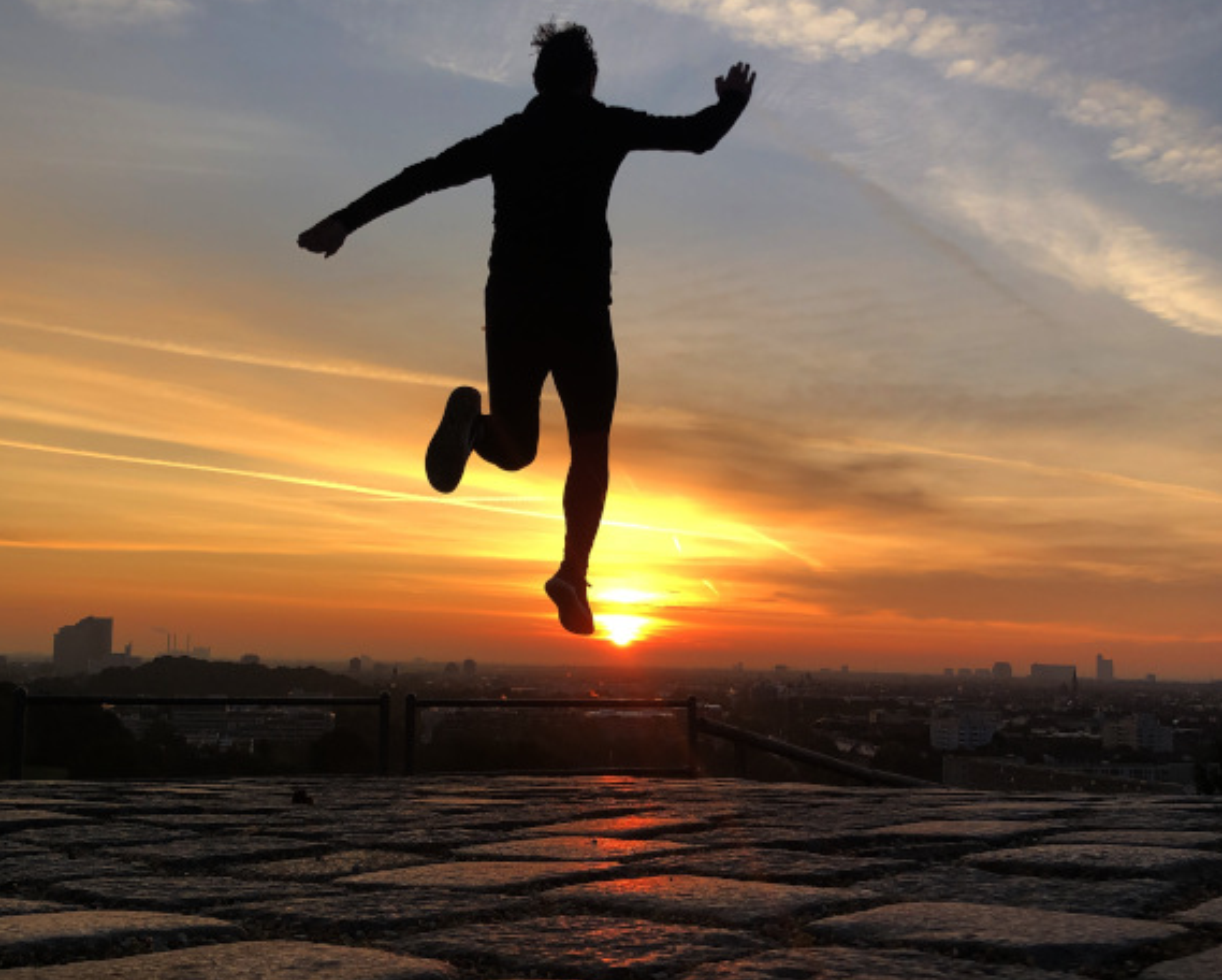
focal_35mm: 30
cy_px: 493
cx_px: 615
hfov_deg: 58.7
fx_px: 1086
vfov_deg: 48.5
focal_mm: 4
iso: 20
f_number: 1.8
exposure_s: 1/578
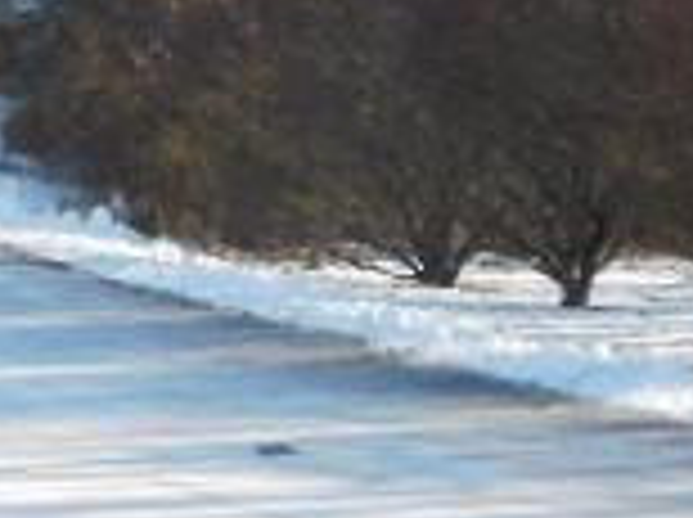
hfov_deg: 6.0
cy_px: 23
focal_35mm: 333
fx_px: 6656
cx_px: 171
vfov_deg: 4.4
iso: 125
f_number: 4.4
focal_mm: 14.2
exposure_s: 1/200
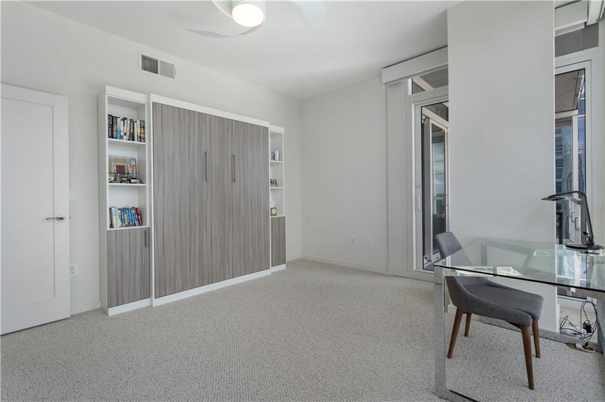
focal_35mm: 16
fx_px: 269
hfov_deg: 96.8
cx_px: 302
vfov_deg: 73.7
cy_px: 201
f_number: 8
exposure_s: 1/160
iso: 640
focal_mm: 16
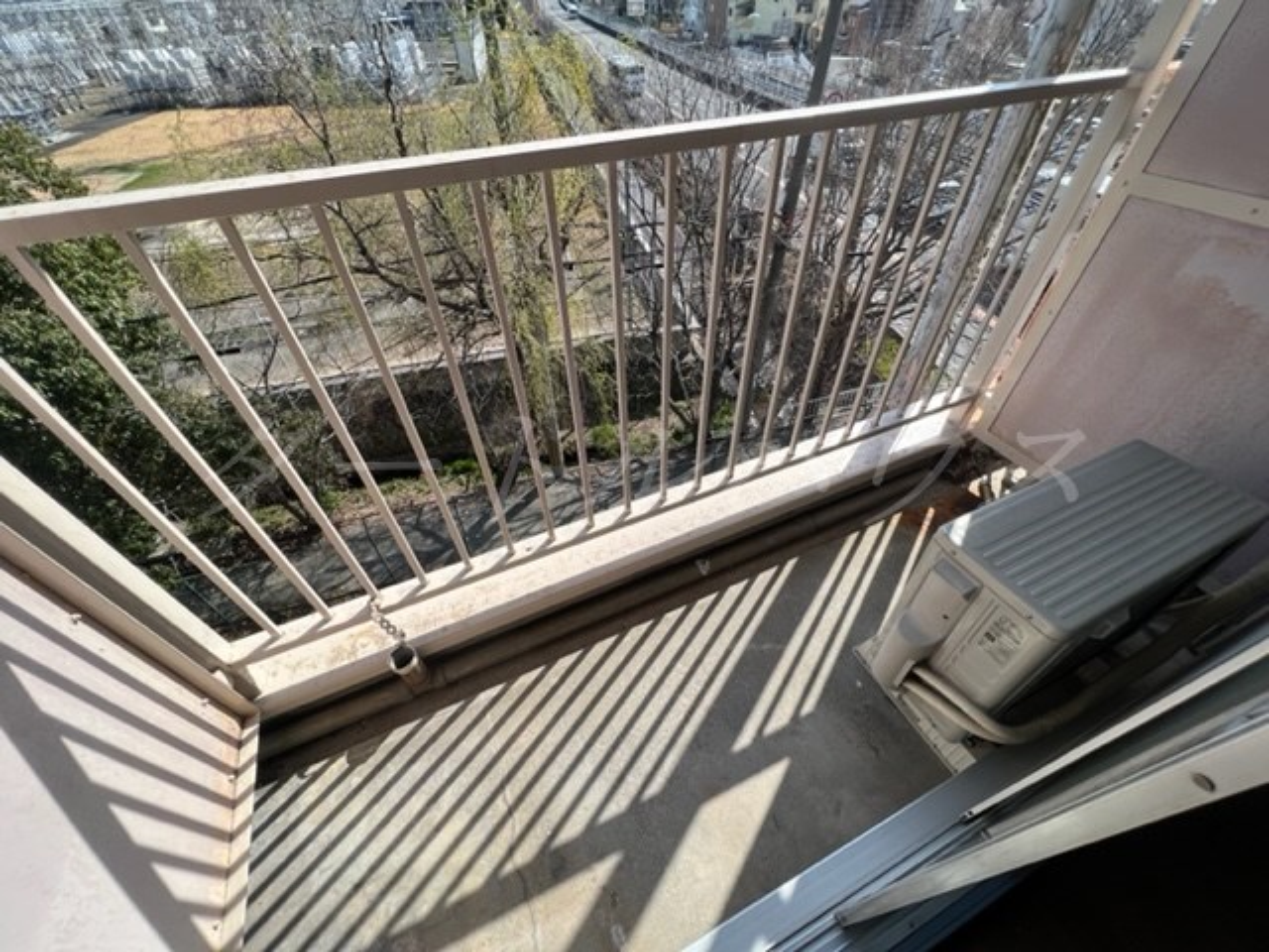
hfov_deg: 106.2
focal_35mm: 13
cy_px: 476
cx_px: 634
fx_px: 477
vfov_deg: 89.9
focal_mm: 1.57
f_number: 1.8
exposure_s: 1/847
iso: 32
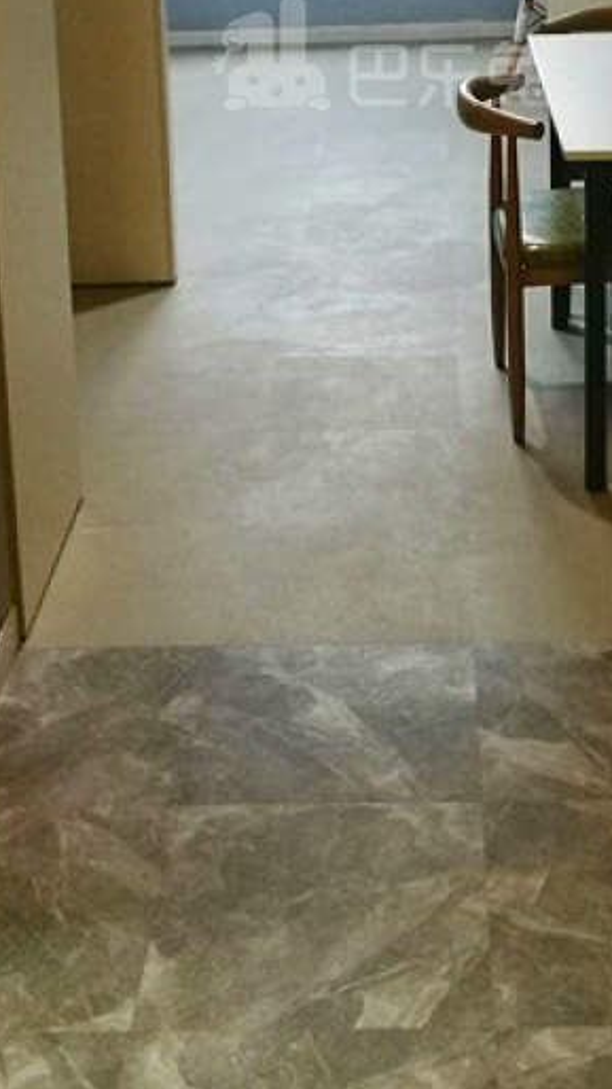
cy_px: 54
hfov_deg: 19.7
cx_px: 381
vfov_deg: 32.2
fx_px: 1760
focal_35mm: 61
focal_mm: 4.5
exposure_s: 1/25
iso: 400
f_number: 2.2
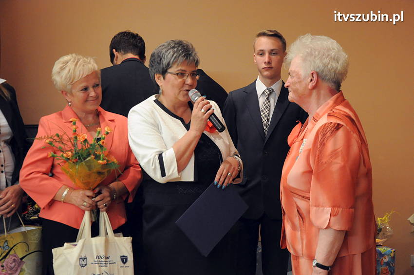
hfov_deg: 29.9
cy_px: 138
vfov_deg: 20.1
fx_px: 775
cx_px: 207
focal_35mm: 68
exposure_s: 1/80
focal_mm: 45
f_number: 5
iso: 2500
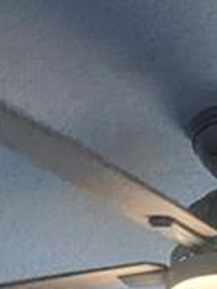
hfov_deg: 8.4
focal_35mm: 175
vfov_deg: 8.5
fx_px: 1461
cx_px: 290
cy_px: 991
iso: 72
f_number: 1.85
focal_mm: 6.81
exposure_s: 1/120
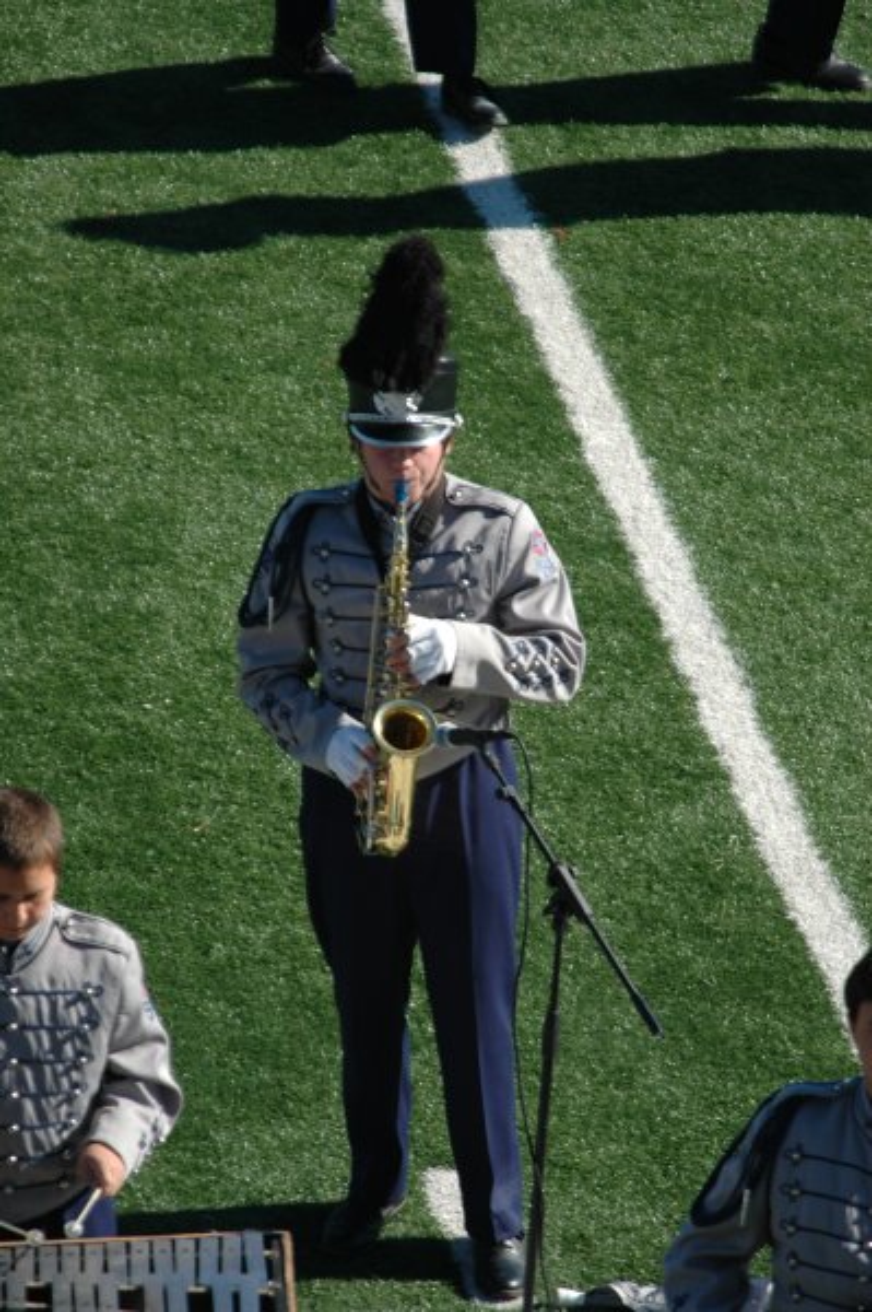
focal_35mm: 600
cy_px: 656
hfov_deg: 2.3
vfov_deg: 3.4
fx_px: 21836
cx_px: 436
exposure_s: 1/640
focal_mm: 400
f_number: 5.6
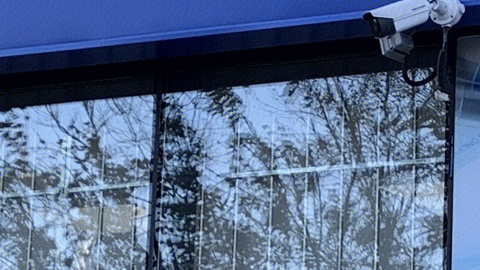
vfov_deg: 6.6
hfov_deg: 11.5
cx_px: 464
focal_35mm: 185
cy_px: 141
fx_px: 2355
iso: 25
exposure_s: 1/198
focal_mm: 4.25
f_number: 1.8
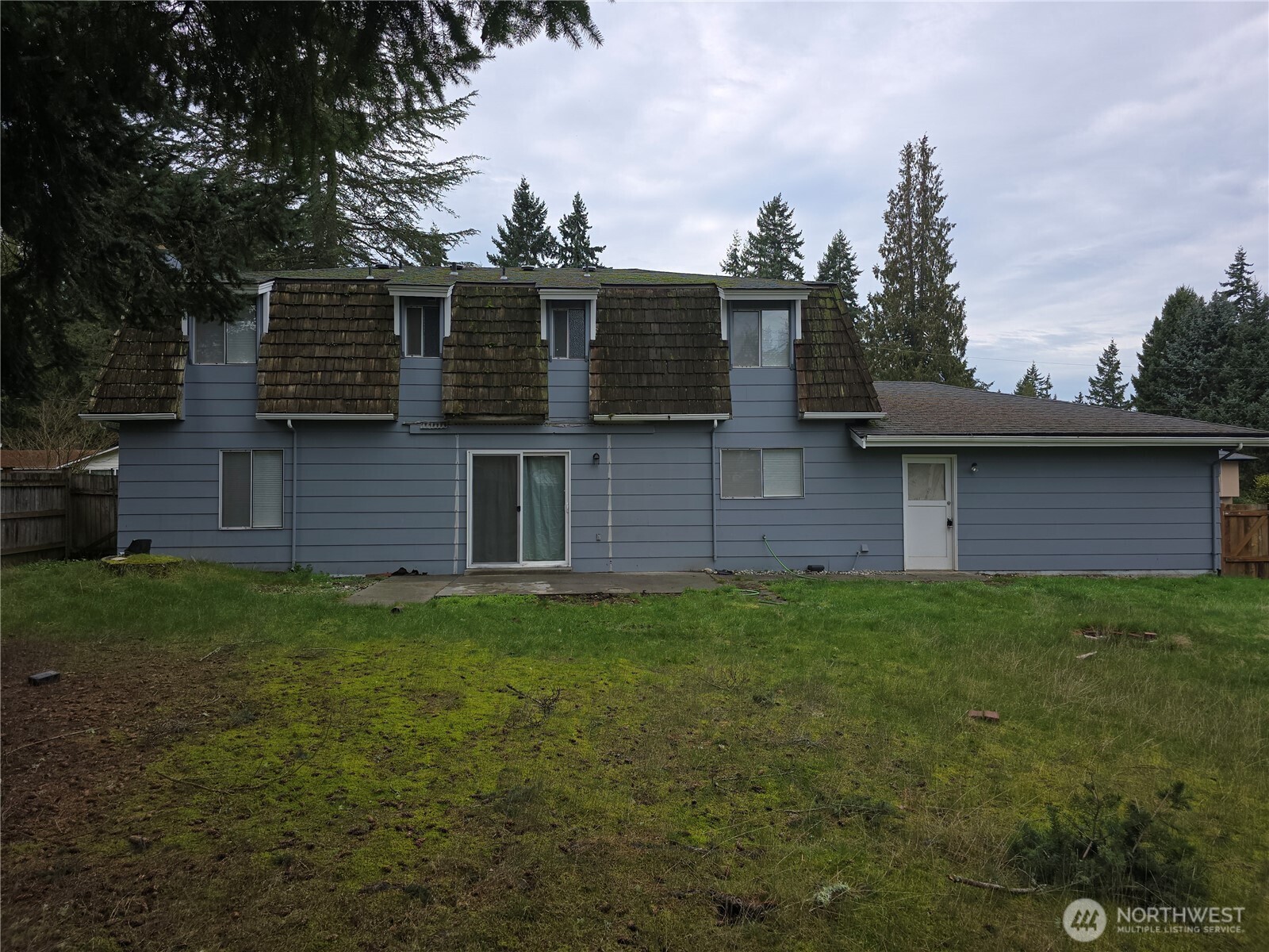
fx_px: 843
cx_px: 634
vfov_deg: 58.9
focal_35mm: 23
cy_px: 476
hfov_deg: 73.9
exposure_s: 1/218
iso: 12
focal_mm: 6.3
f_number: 1.7
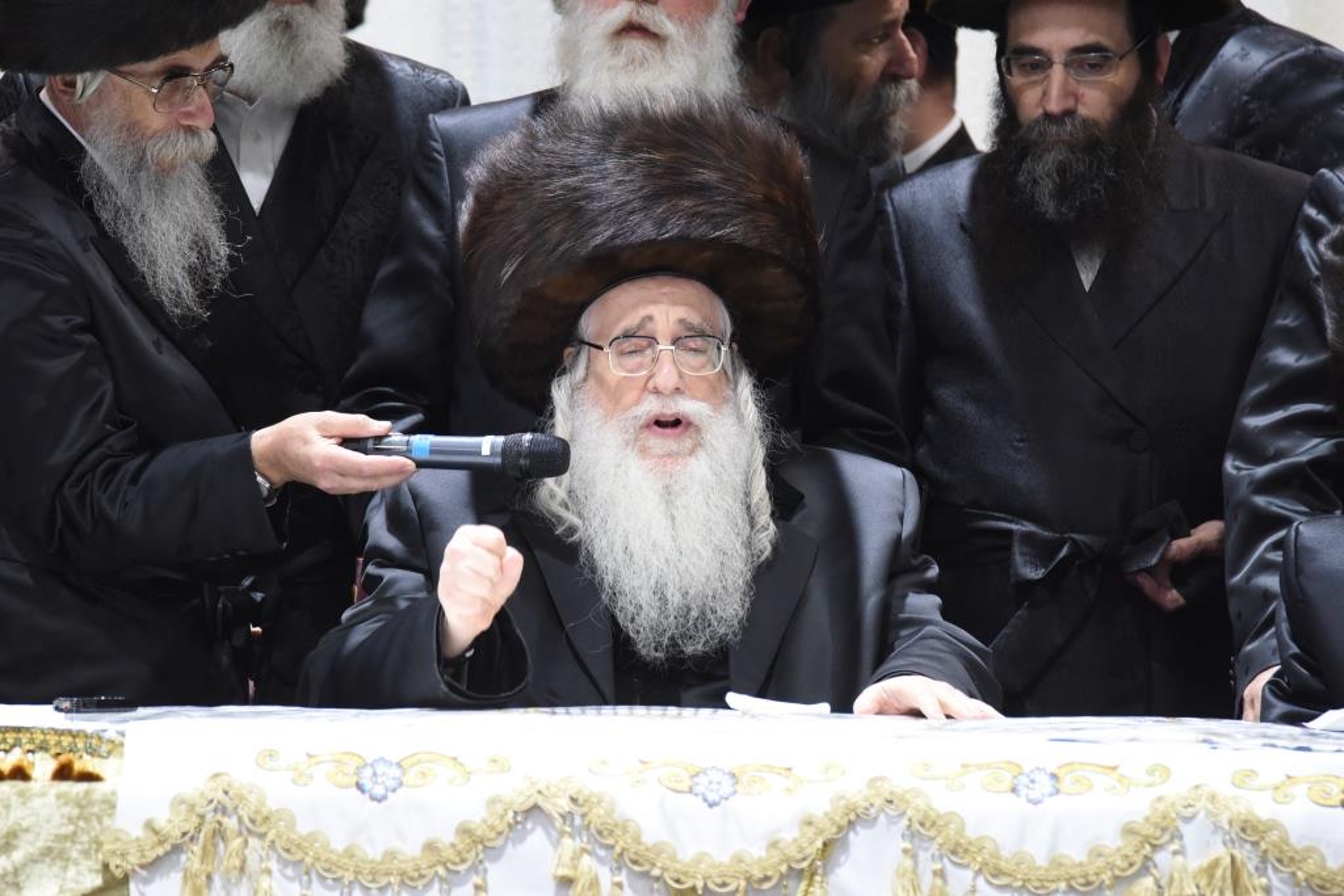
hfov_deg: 3.4
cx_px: 672
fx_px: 22402
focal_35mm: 600
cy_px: 448
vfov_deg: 2.3
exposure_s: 1/80
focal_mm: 600
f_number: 6.3
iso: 4000
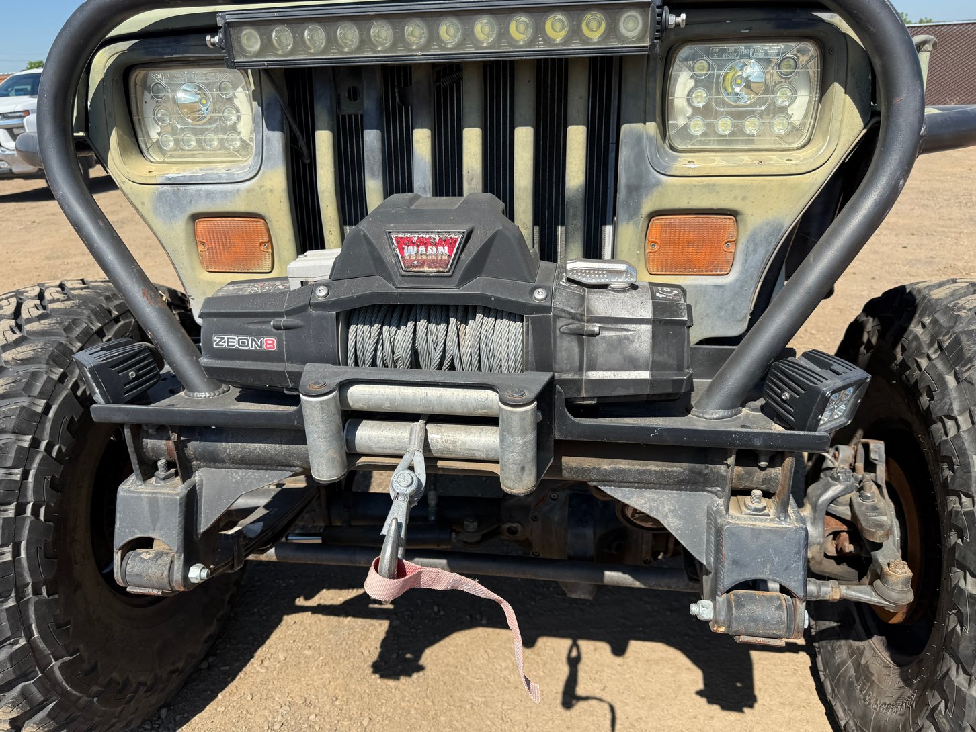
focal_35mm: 25
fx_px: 705
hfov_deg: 69.4
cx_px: 482
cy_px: 361
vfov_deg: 54.9
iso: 80
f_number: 1.78
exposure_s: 1/3425
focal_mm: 6.76
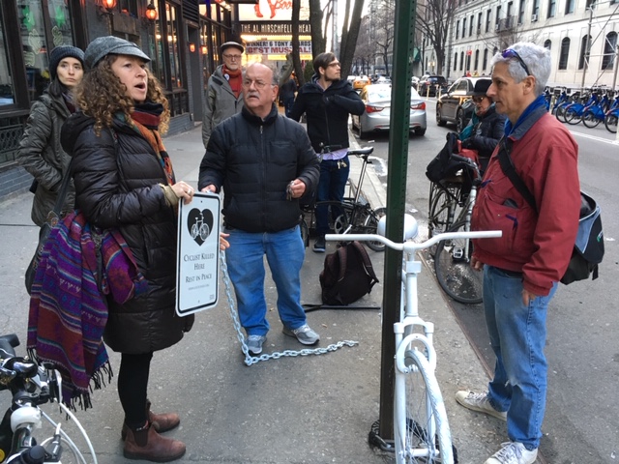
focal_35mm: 29
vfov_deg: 48.2
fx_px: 519
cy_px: 232
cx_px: 310
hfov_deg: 61.7
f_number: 2.2
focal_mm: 4.15
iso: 40
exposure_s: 1/30
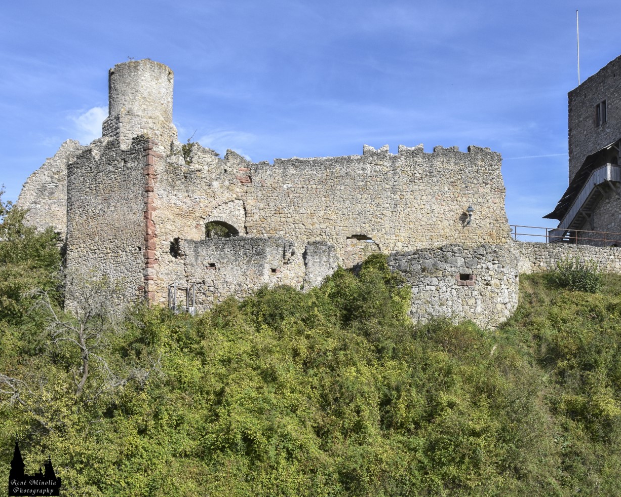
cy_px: 241
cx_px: 394
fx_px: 581
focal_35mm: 32
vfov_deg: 46.3
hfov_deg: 55.5
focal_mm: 17
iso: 200
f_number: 9
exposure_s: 1/320
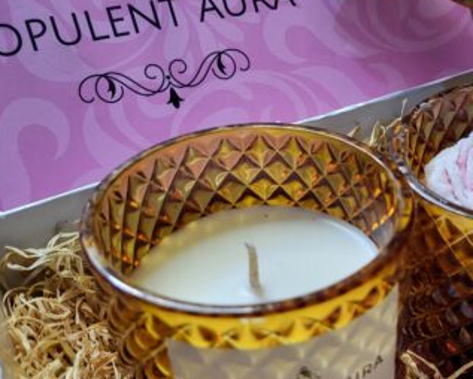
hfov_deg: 37.5
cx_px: 372
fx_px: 672
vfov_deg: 31.3
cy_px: 248
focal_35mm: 48
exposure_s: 1/50
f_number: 1.8
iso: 320
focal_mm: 5.4
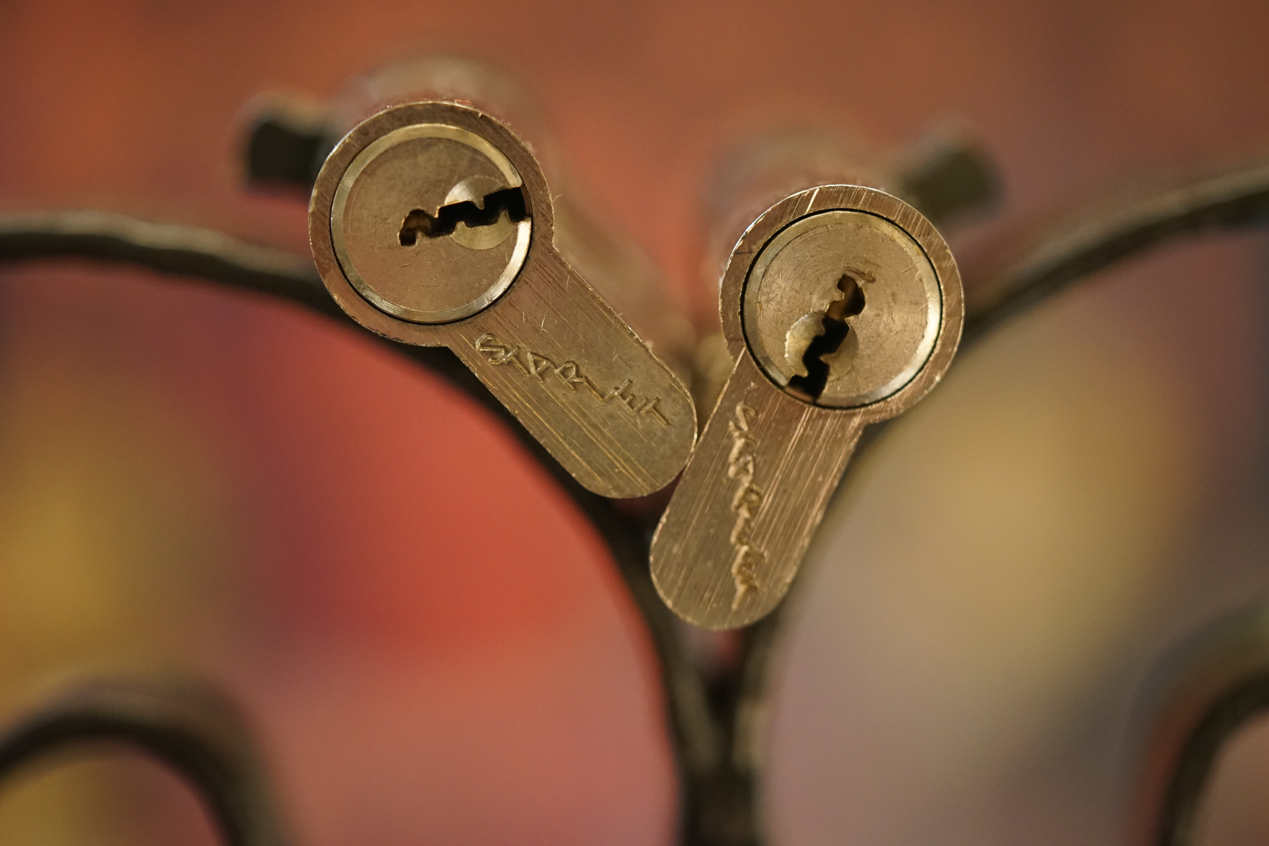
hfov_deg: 22.6
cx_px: 634
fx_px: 3172
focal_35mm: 90
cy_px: 423
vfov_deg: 15.2
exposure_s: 1/100
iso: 3200
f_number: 2.8
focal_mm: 90
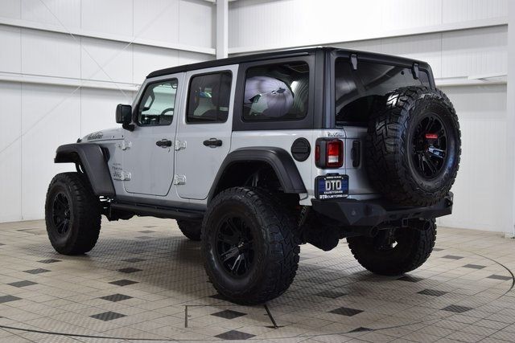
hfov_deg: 41.1
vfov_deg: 28.1
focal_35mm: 48
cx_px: 258
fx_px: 687
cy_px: 172
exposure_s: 1/15
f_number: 6.3
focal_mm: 32
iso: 400
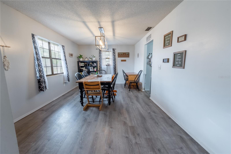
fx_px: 90
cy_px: 77
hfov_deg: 104.2
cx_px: 116
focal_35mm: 14
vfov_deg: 81.2
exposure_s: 1/200
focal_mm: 14
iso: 320
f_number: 8
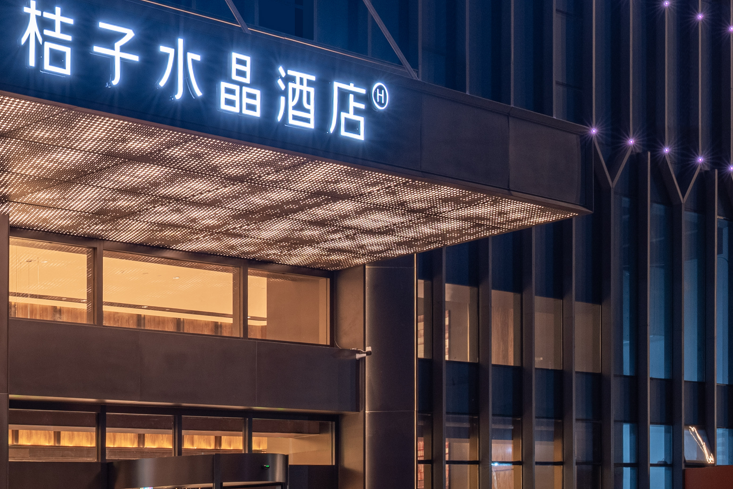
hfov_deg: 28.5
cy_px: 143
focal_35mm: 67
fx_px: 1364
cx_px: 24
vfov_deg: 20.2
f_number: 11
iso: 50
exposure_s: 1/2.5
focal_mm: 22
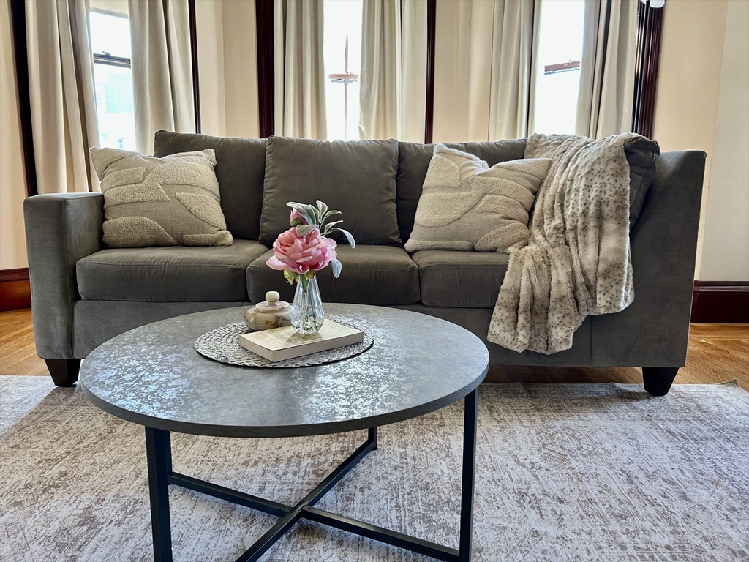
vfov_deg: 53.1
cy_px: 281
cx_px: 374
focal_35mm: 26
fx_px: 563
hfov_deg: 67.3
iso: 125
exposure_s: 1/73
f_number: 1.5
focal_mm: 5.7
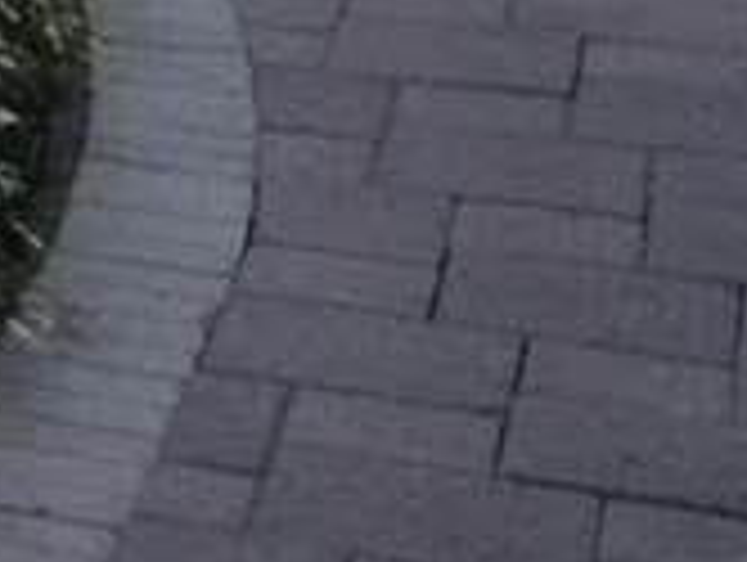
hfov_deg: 8.1
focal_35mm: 200
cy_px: -1227
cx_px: -1692
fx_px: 4322
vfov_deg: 6.6
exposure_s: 1/1381
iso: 50
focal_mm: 4.25
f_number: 1.7
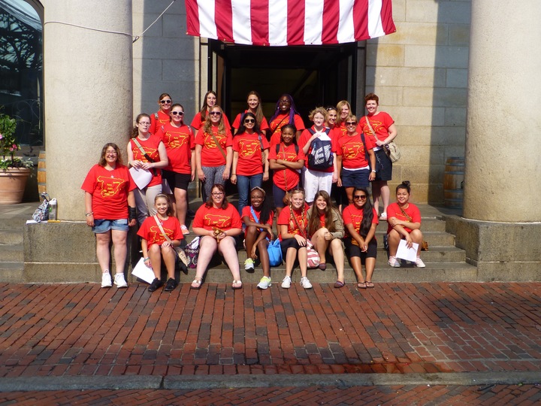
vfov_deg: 41.8
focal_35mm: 34
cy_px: 203
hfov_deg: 54.0
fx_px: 531
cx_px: 270
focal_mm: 6.1
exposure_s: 1/400
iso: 100
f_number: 3.7
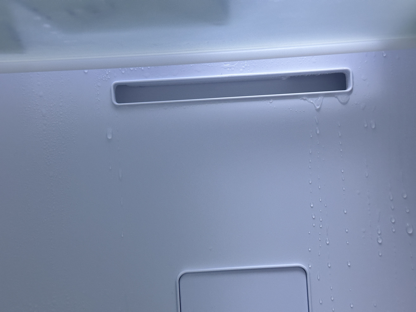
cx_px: 208
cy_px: 156
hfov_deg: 39.7
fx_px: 577
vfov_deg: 30.3
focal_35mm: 48
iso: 250
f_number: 1.78
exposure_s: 1/41
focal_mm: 6.86
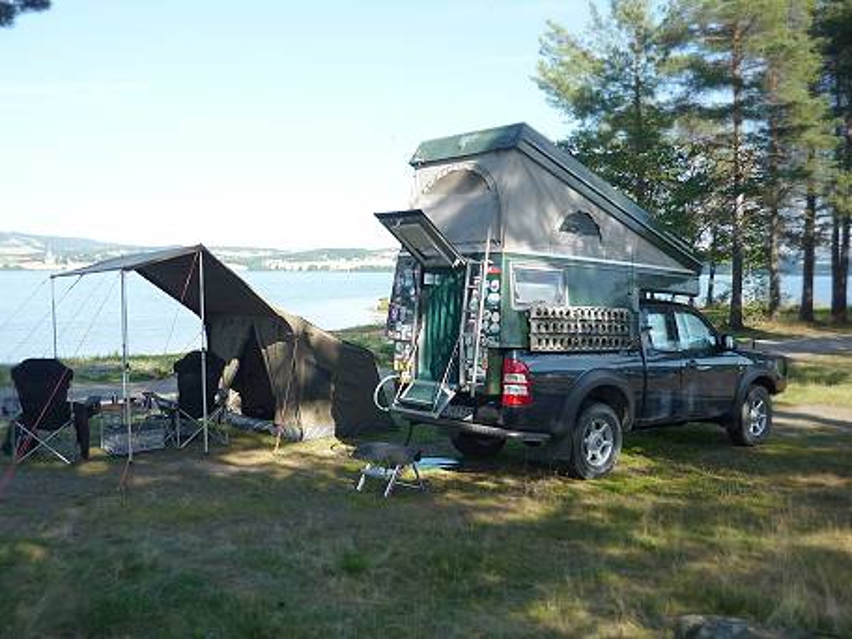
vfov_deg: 42.9
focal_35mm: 33
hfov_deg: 55.4
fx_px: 812
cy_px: 320
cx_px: 426
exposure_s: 1/500
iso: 100
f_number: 2.8
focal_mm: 5.5
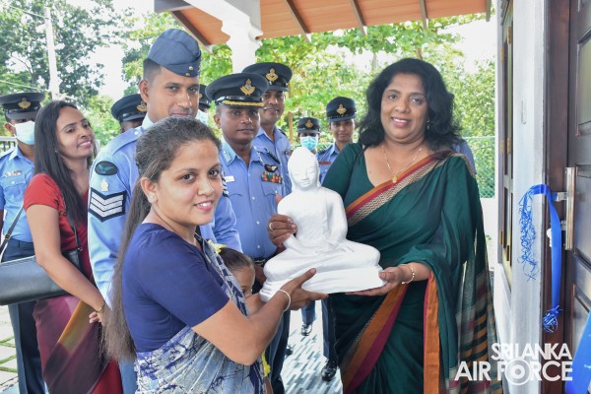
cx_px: 296
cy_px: 197
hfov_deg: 61.9
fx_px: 492
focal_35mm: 30
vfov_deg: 43.6
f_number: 7.1
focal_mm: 20
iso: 1000
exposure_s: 1/250
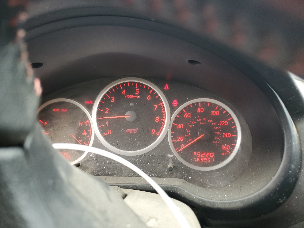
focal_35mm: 26
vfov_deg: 53.1
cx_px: 152
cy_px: 114
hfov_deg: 67.3
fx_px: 228
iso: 83
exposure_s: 1/60.2
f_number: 1.5
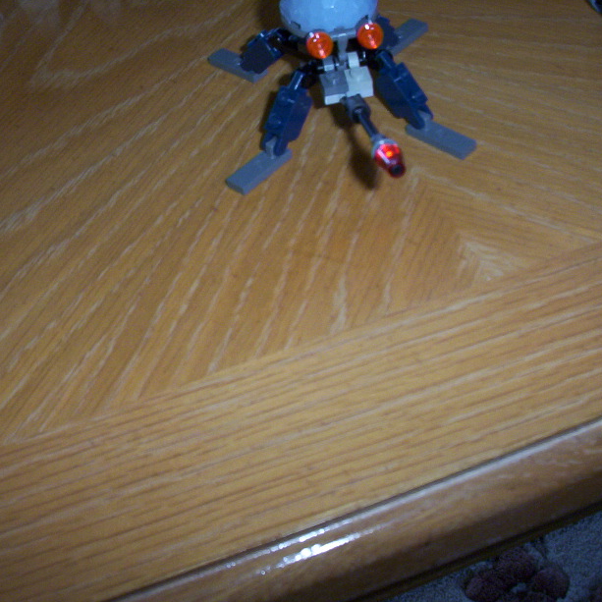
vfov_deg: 36.8
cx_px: 322
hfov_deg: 36.8
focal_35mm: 46
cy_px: 301
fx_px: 905
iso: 140
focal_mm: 6
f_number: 4.5
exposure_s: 1/30
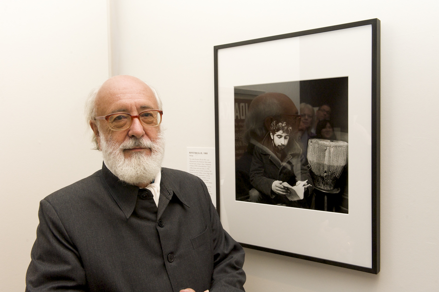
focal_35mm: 34
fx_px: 414
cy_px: 146
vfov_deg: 38.8
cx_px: 220
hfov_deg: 55.8
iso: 2000
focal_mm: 34
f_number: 8
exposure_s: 1/60
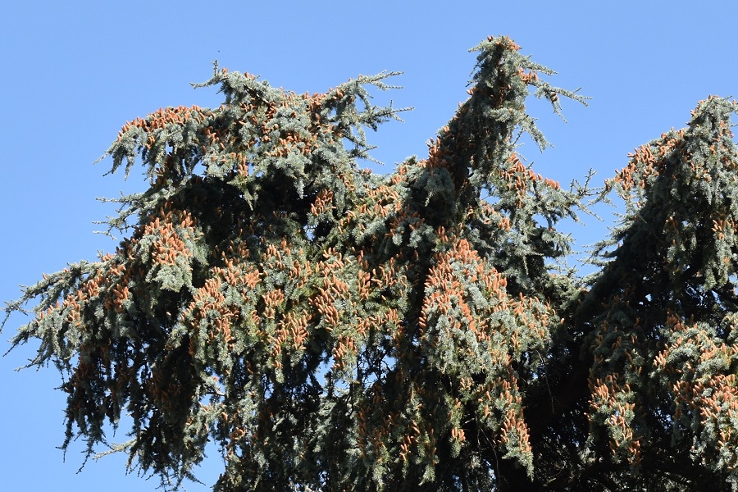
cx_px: 369
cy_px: 246
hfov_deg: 24.6
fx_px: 1691
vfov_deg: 16.6
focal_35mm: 82
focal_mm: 55
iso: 200
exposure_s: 1/250
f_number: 8
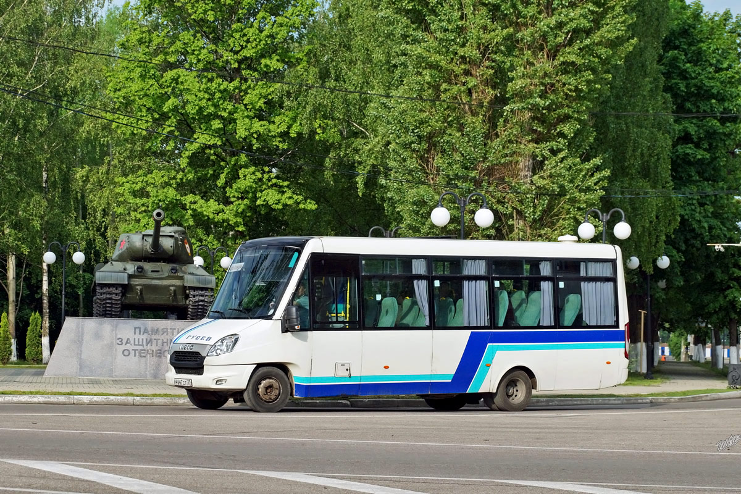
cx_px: 370
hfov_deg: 24.6
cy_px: 247
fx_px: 1698
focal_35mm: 82
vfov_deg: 16.6
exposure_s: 1/640
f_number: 7.1
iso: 200
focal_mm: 55
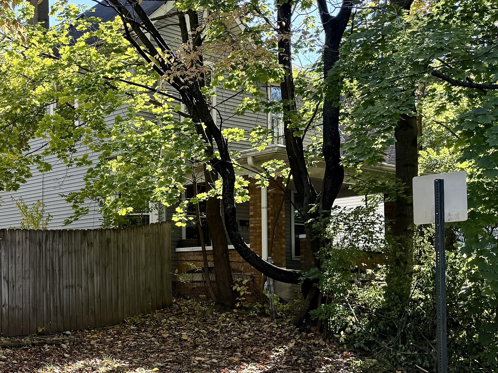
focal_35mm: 50
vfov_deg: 28.9
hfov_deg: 35.0
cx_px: 14
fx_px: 719
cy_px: 246
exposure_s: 1/909
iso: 100
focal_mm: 6.76
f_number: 1.78
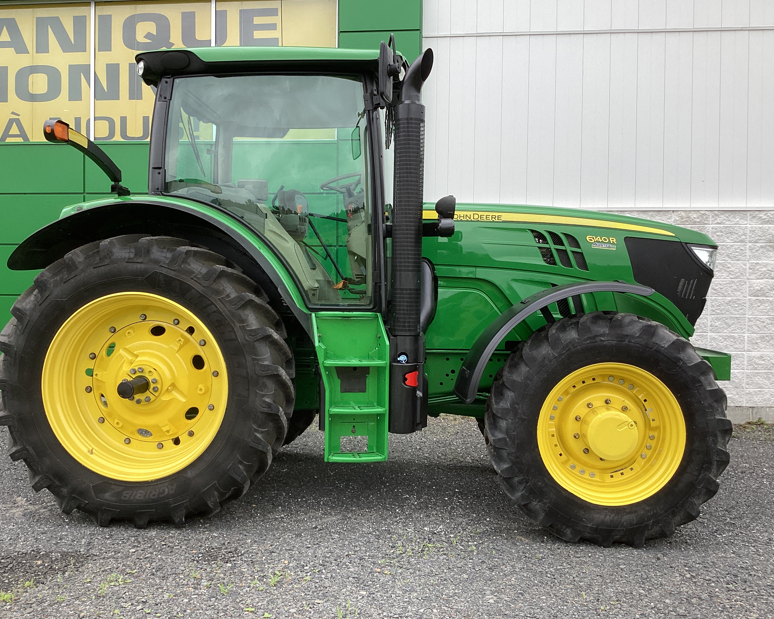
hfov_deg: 54.2
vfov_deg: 44.5
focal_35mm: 33
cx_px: 368
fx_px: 756
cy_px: 312
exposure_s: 1/280
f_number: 2.4
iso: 25
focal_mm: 3.3
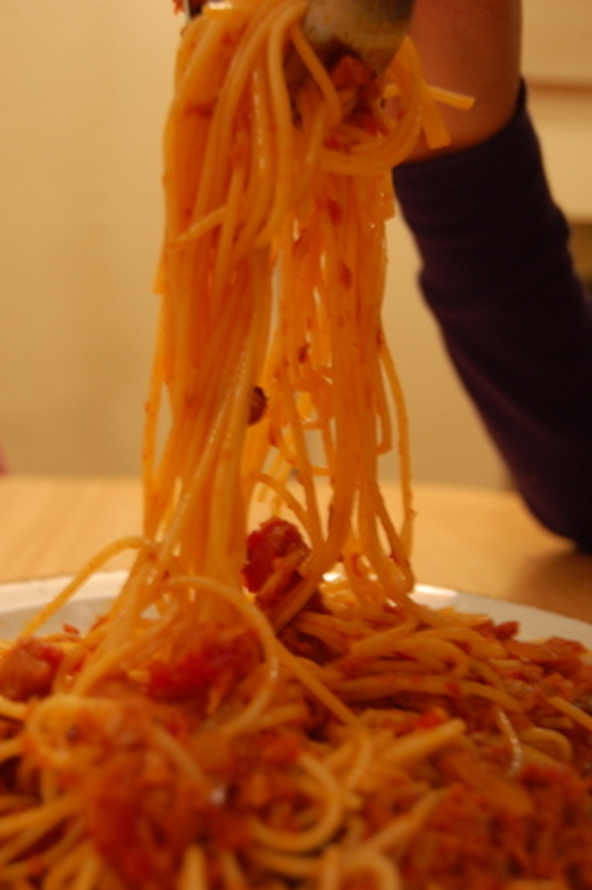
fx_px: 1087
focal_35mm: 44
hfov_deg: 30.4
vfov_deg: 44.5
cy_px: 411
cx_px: 264
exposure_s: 1/3
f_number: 4.2
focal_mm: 26
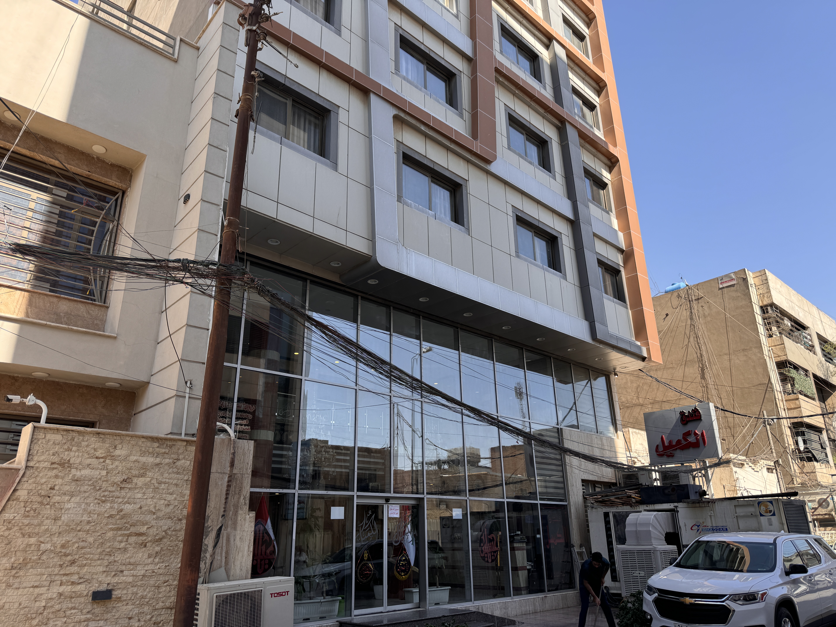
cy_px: 314
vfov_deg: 56.8
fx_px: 580
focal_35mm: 24
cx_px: 418
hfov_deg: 71.6
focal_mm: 6.76
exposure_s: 1/1366
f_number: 1.78
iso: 80
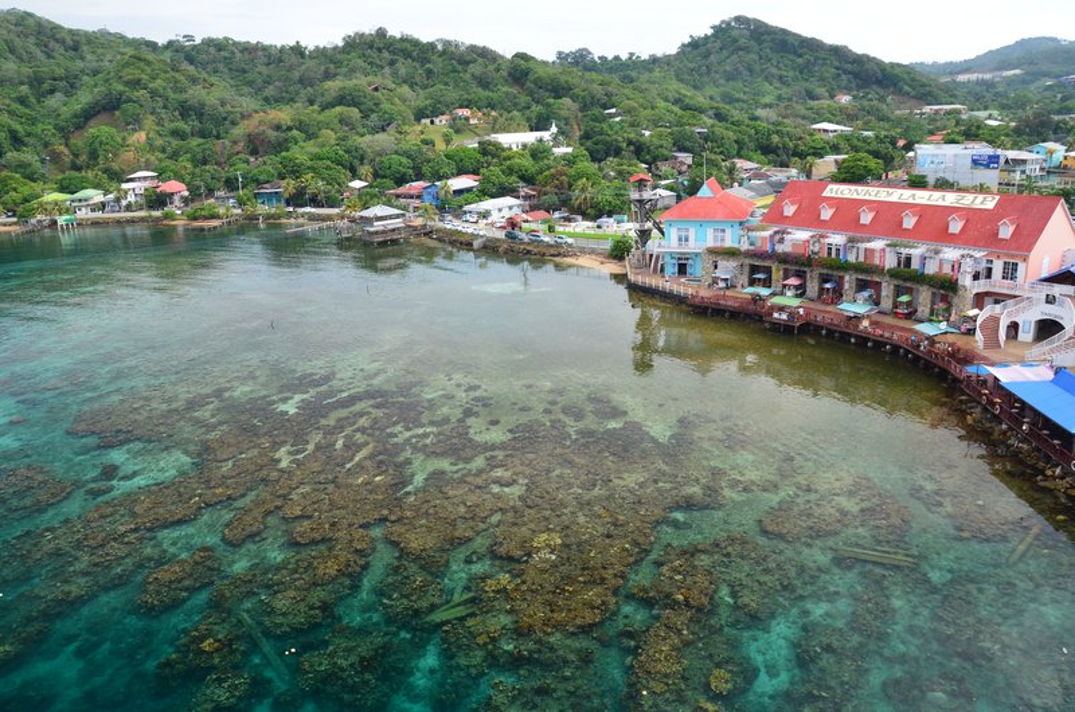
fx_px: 805
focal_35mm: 27
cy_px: 356
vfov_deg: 47.7
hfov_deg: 67.5
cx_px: 538
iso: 250
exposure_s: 1/80
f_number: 8
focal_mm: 18
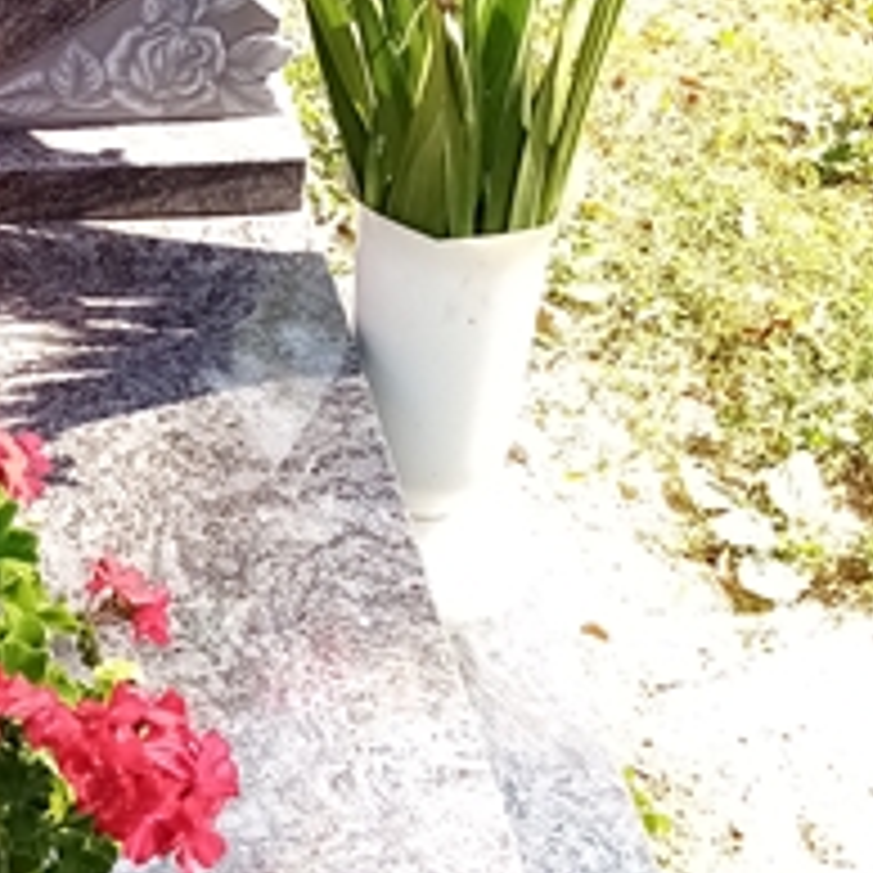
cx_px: -104
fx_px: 2168
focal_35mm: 76
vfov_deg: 22.7
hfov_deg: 21.5
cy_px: 364
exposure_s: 1/207
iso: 105
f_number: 1.8
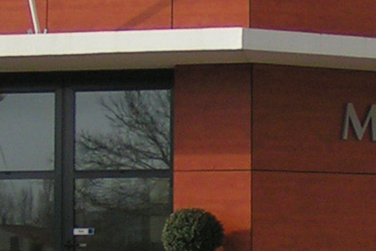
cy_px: 212
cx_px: 398
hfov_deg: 10.6
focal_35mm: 191
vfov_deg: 7.2
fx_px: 1995
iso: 50
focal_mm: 5.8
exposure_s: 1/800
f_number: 2.8
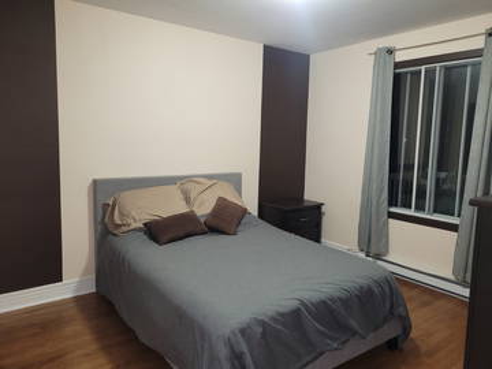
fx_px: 370
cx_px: 246
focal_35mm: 26
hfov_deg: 67.3
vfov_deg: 53.1
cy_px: 184
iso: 125
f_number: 1.8
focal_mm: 5.4
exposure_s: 1/13
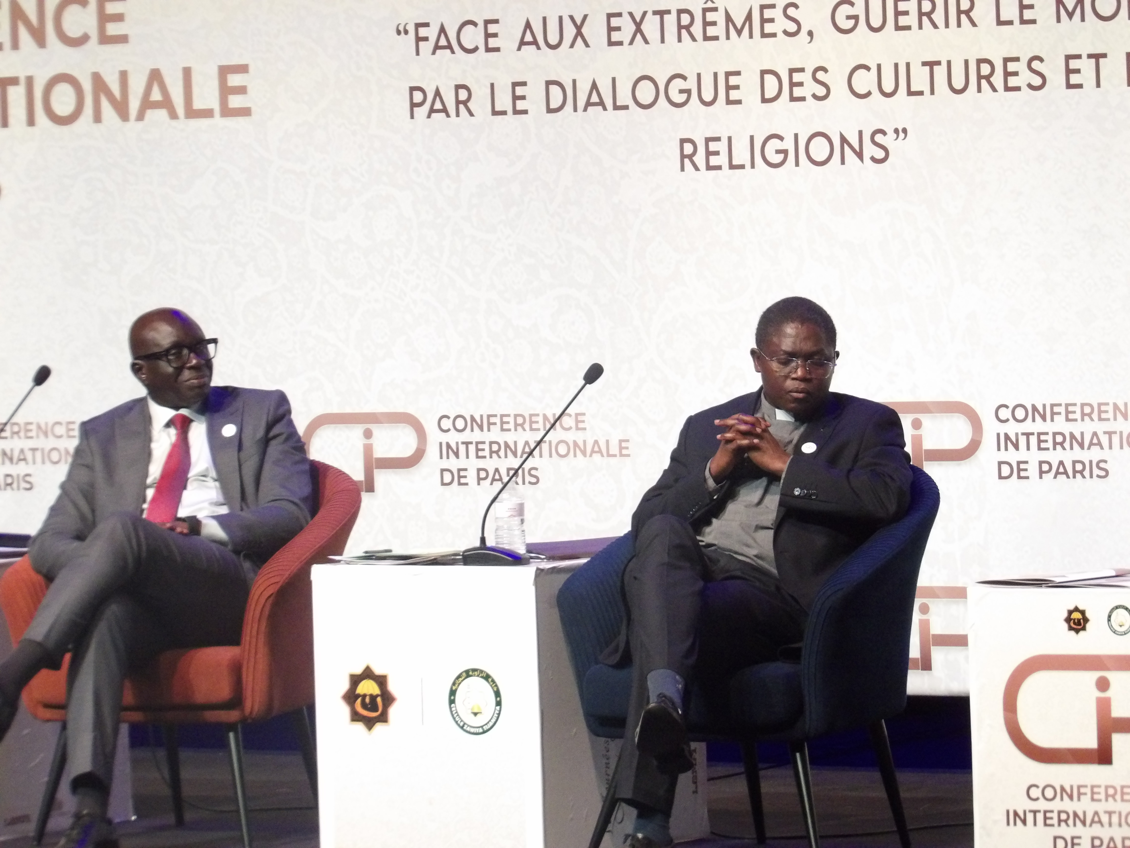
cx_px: 565
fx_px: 7247
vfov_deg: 6.7
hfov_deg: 8.9
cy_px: 424
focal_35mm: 222
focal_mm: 39.8
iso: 800
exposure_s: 1/50
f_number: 4
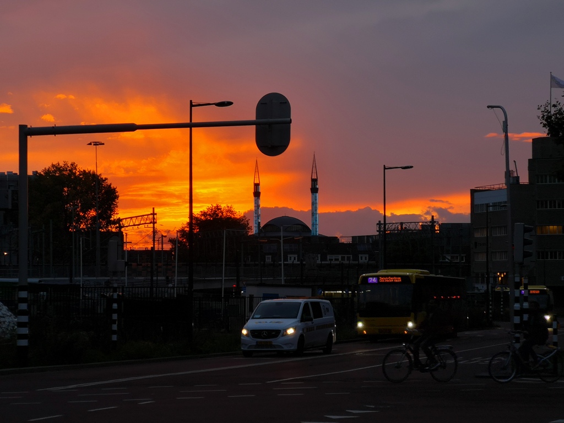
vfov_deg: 15.4
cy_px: 212
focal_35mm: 96
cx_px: 282
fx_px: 1564
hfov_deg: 20.4
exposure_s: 1/193
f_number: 2.4
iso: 50
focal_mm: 7.48
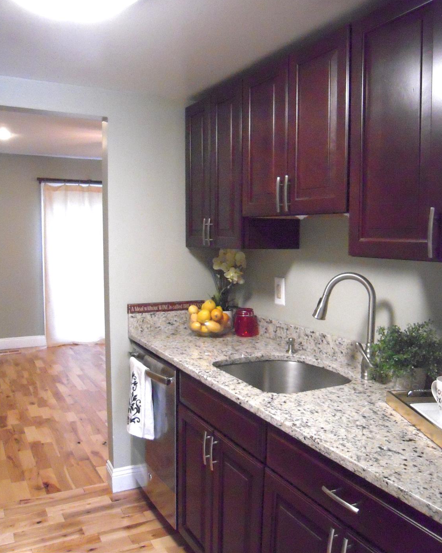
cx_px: 217
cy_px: 283
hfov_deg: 48.5
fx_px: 491
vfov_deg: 58.8
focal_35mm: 30
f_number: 2.7
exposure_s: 1/125
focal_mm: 5
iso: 1600
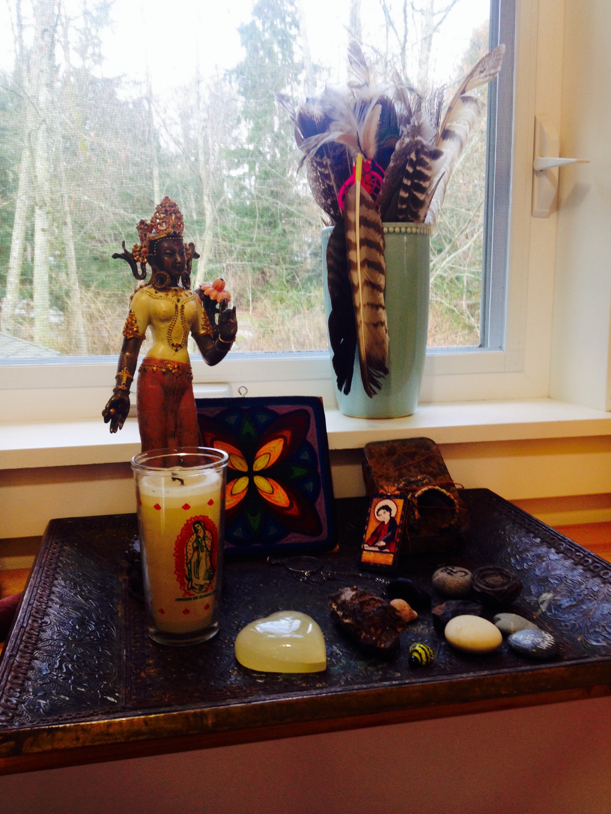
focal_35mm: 35
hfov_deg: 40.7
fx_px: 824
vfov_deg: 52.6
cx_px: 306
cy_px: 407
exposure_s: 1/30
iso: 50
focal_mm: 4.28
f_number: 2.4
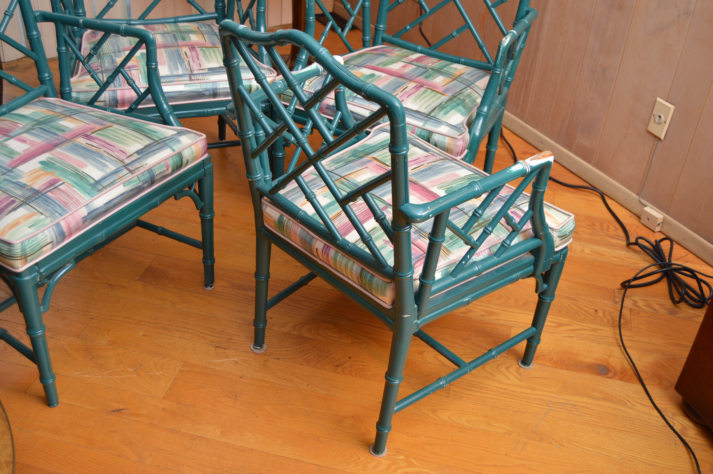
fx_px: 772
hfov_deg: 49.6
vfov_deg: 34.1
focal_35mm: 39
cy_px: 237
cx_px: 356
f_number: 4
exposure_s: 1/160
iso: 200
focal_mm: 26
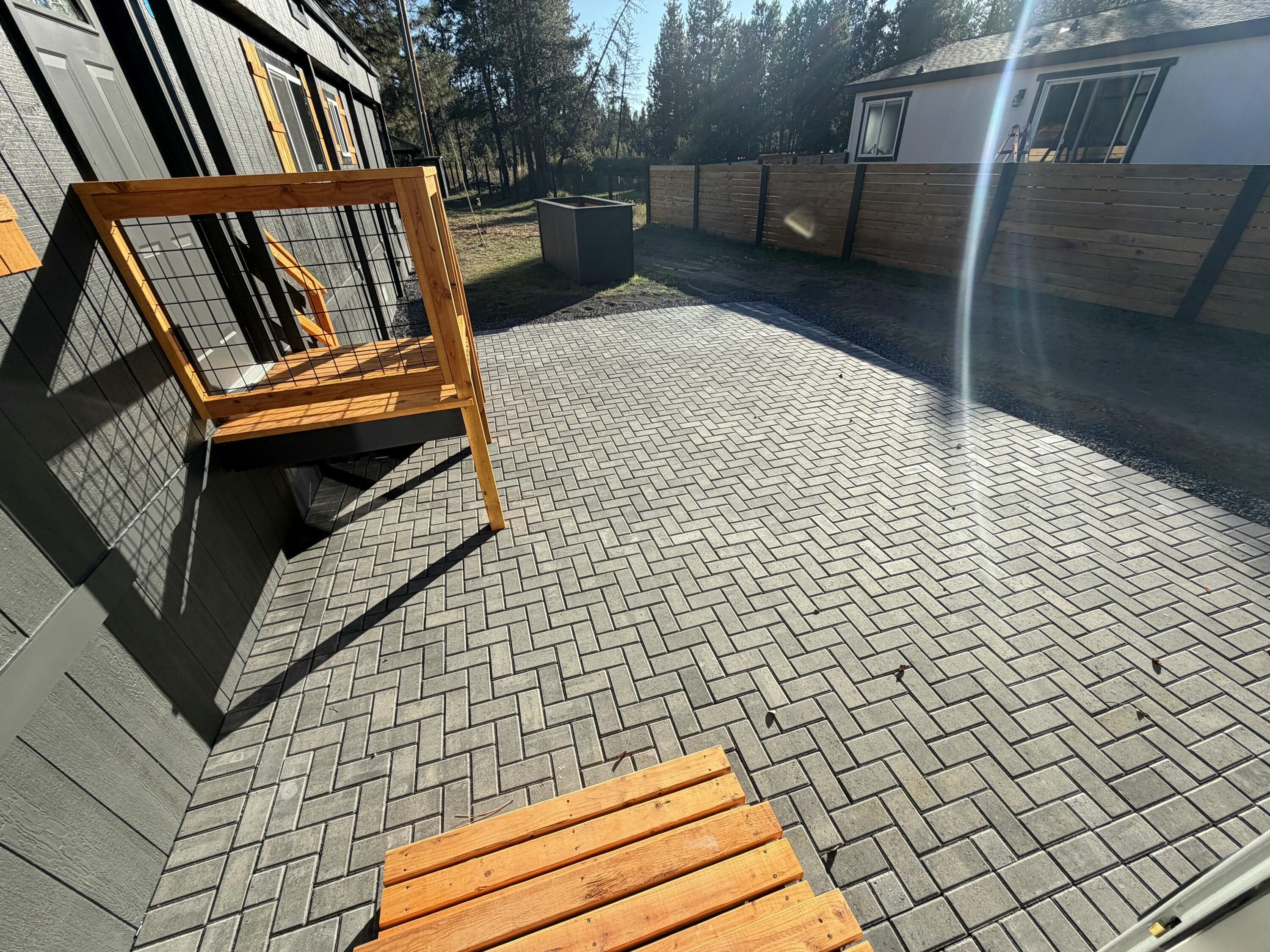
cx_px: 635
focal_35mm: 14
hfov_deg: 102.1
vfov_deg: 85.7
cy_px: 476
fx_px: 514
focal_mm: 2.22
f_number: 2.2
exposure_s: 1/770
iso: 32
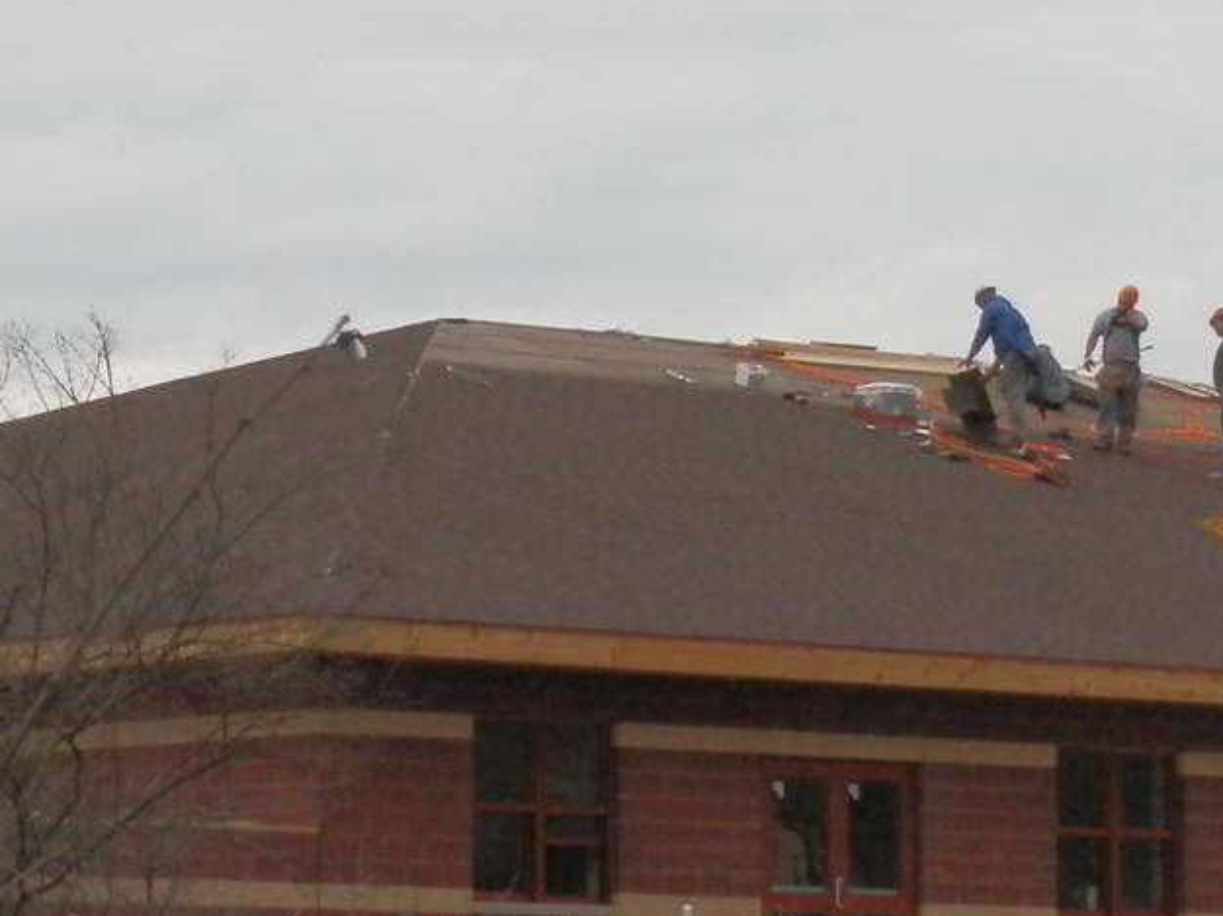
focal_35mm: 225
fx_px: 7946
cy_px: 490
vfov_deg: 6.6
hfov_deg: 8.8
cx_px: 766
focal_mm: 15.8
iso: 250
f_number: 4.8
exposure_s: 1/500
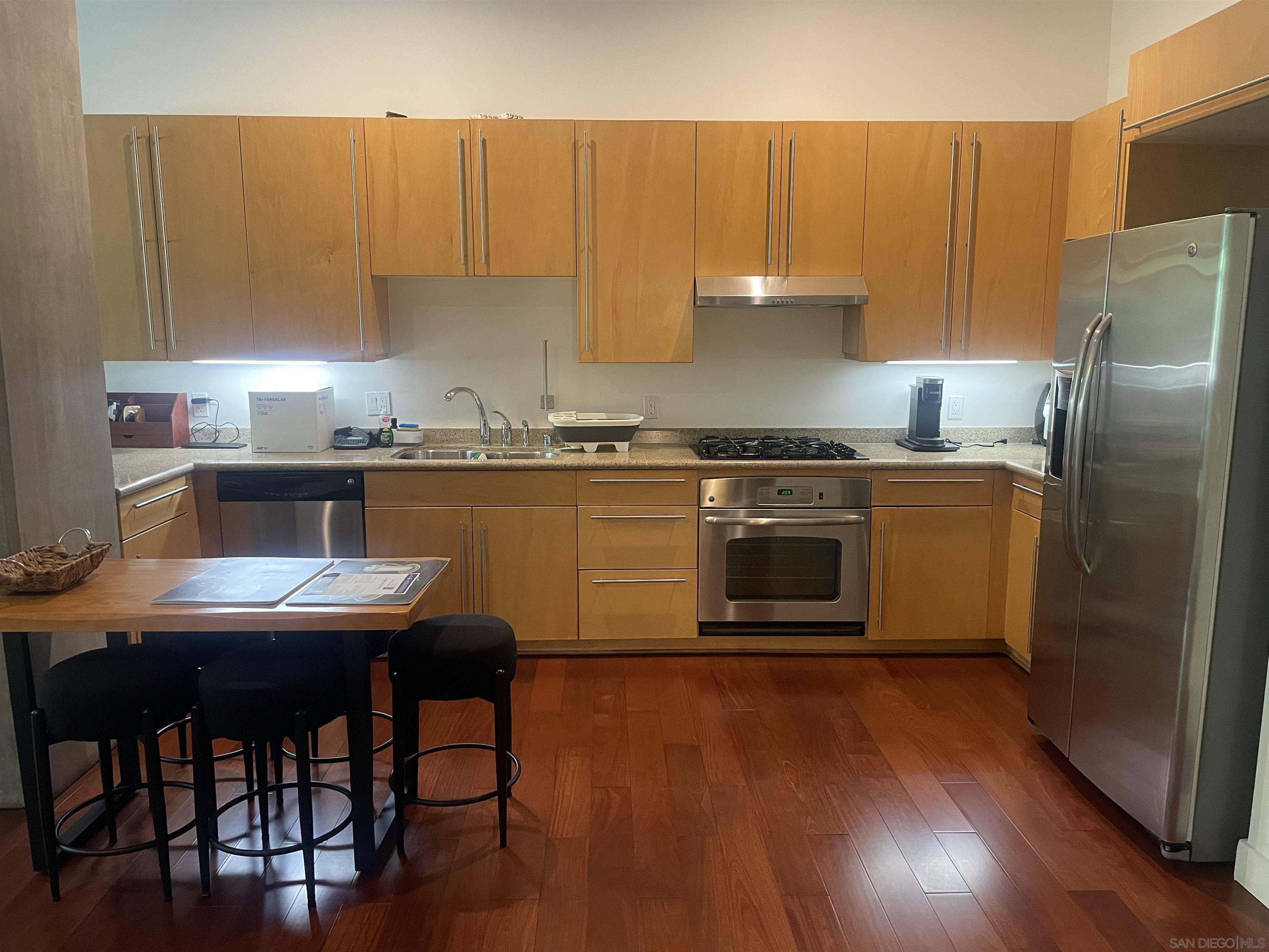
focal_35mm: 26
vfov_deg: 53.1
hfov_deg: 67.3
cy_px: 476
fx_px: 953
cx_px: 634
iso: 320
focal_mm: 4.2
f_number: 1.6
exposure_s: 1/60
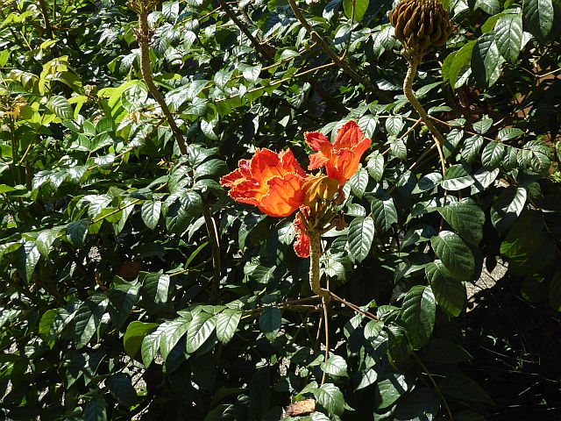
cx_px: 280
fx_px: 1118
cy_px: 210
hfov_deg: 28.2
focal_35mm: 69
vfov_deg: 21.3
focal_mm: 11.7
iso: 100
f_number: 4.4
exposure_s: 1/250
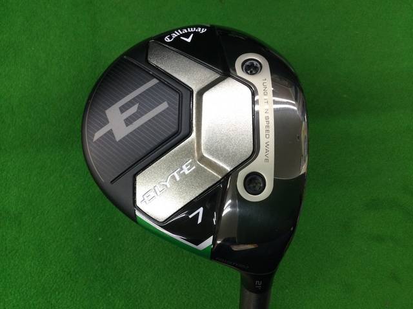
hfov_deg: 58.4
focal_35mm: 31
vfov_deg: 45.4
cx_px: 206
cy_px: 154
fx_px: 370
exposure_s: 1/30
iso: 64
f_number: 2.4
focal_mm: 3.3
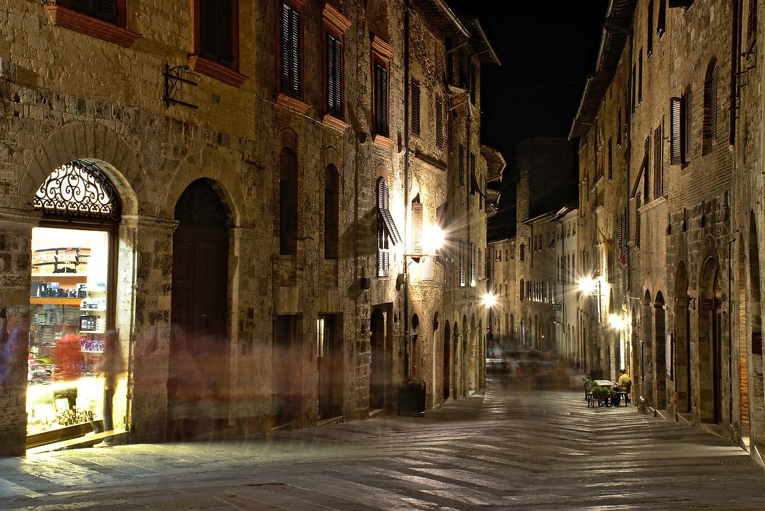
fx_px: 1138
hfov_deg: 37.2
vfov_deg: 25.3
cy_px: 256
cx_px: 386
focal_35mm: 54
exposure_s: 30
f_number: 18
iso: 100
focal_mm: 35
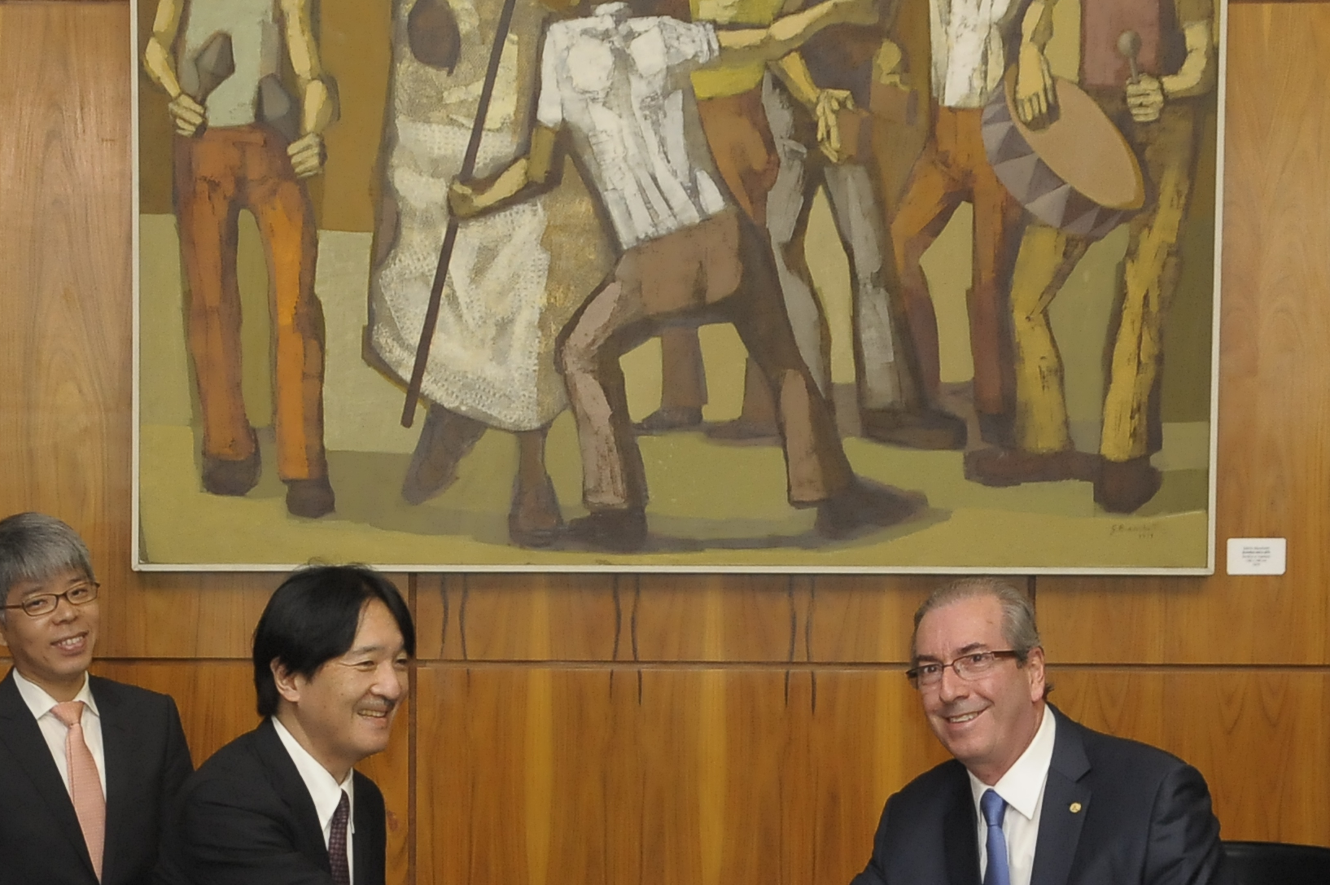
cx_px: 437
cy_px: 847
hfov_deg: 16.4
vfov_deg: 10.9
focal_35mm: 125
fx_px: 4615
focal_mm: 48
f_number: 5
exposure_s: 1/160
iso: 2500
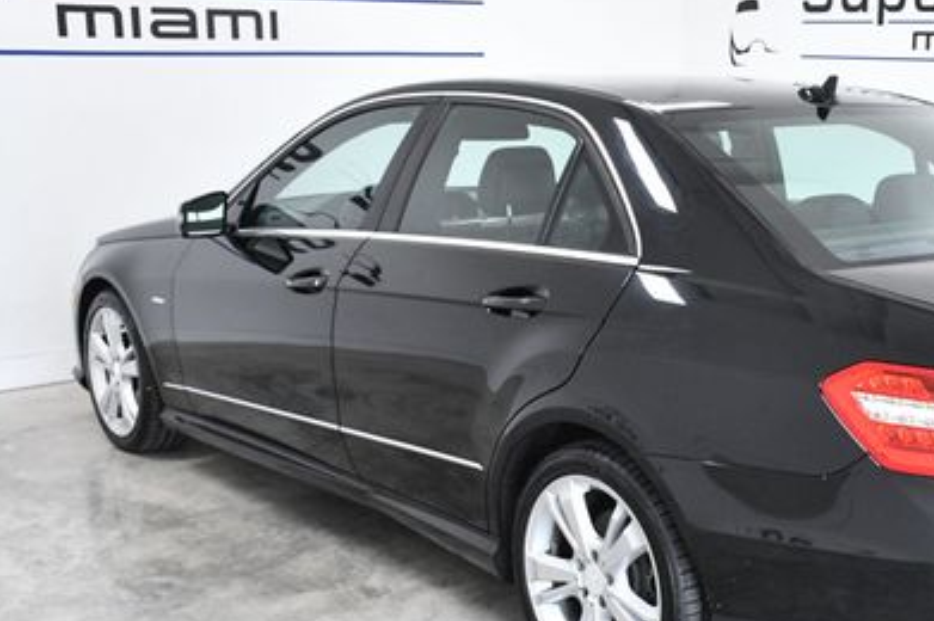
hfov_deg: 35.9
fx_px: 1400
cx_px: 717
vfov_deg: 25.0
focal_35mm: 54
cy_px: 358
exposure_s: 1/250
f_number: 8
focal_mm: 22
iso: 2500
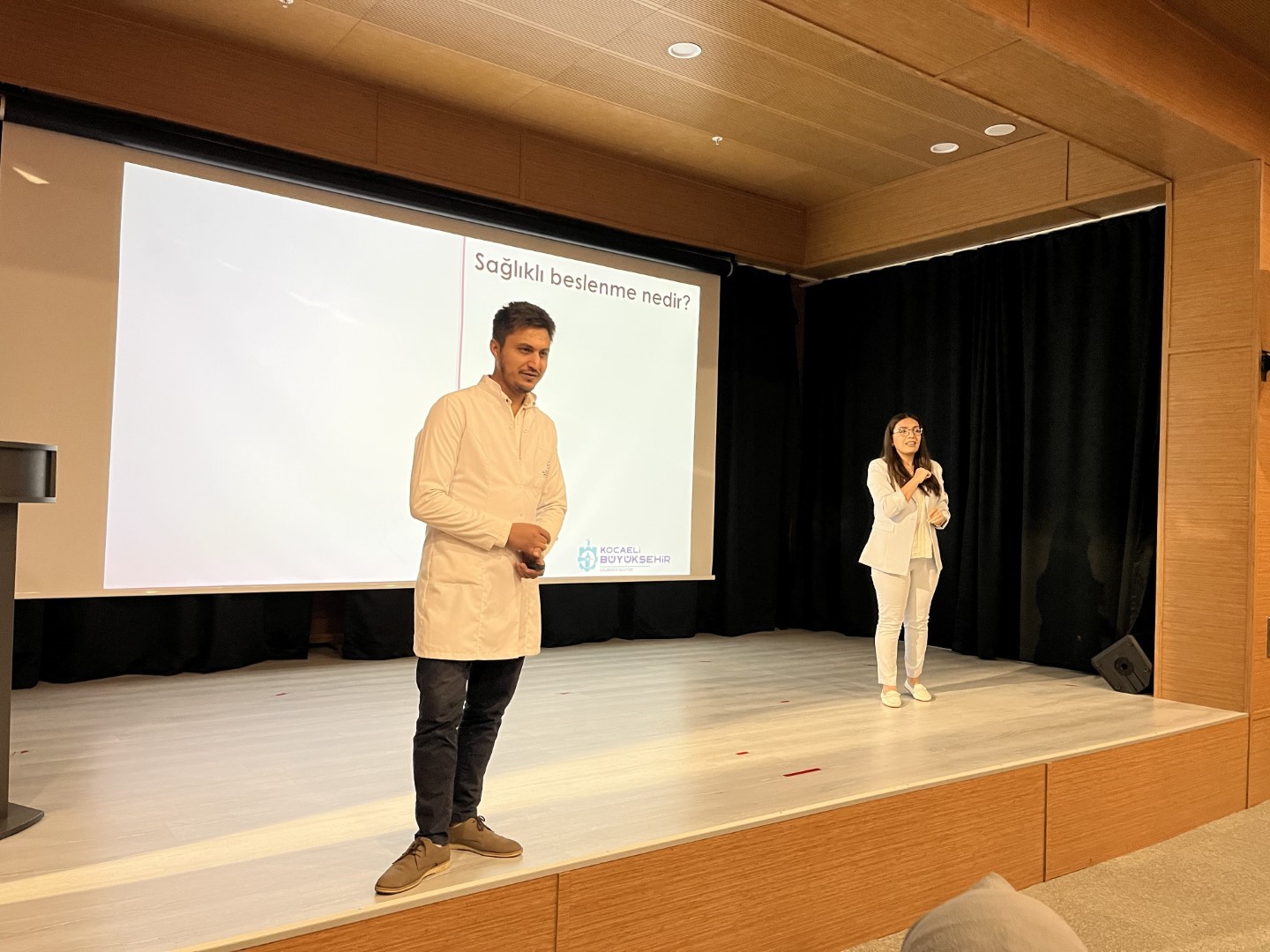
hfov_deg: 67.3
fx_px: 954
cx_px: 635
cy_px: 476
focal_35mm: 26
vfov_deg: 53.1
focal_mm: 5.1
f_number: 1.6
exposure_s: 1/60
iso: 200
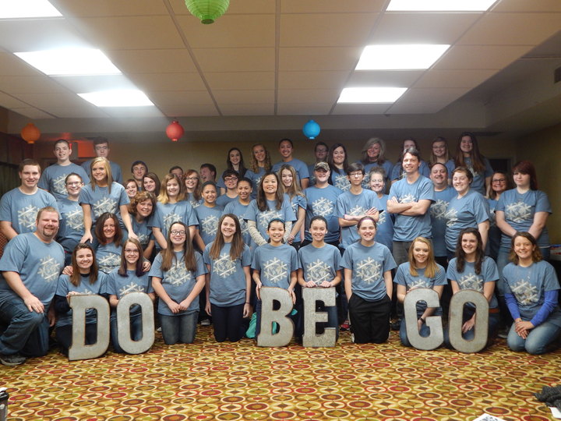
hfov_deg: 52.6
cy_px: 210
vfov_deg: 40.7
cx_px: 280
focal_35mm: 35
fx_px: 567
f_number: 3.3
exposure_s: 1/30
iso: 280
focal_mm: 6.1
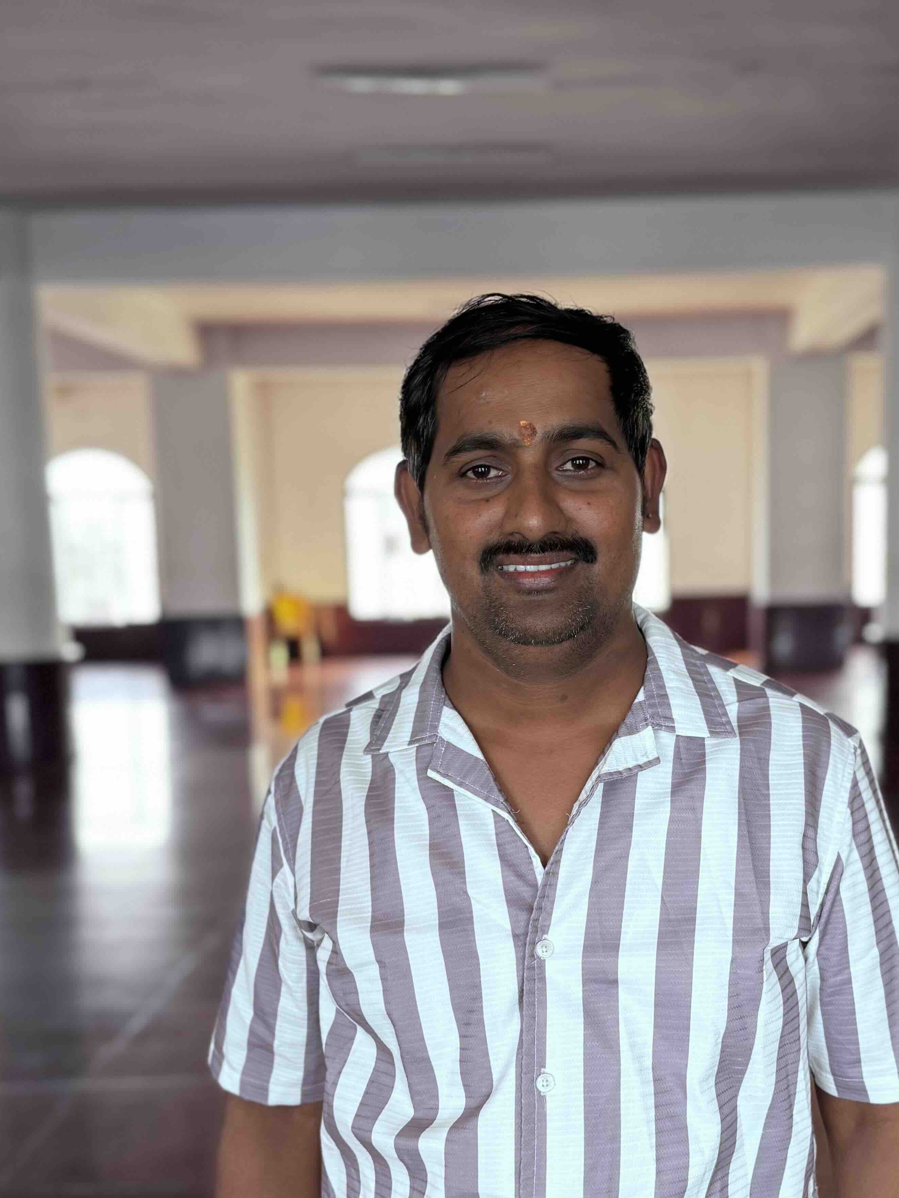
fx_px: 1351
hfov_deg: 36.6
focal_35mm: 39
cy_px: 707
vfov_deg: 47.6
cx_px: 561
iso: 200
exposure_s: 1/85
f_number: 1.78
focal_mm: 6.76
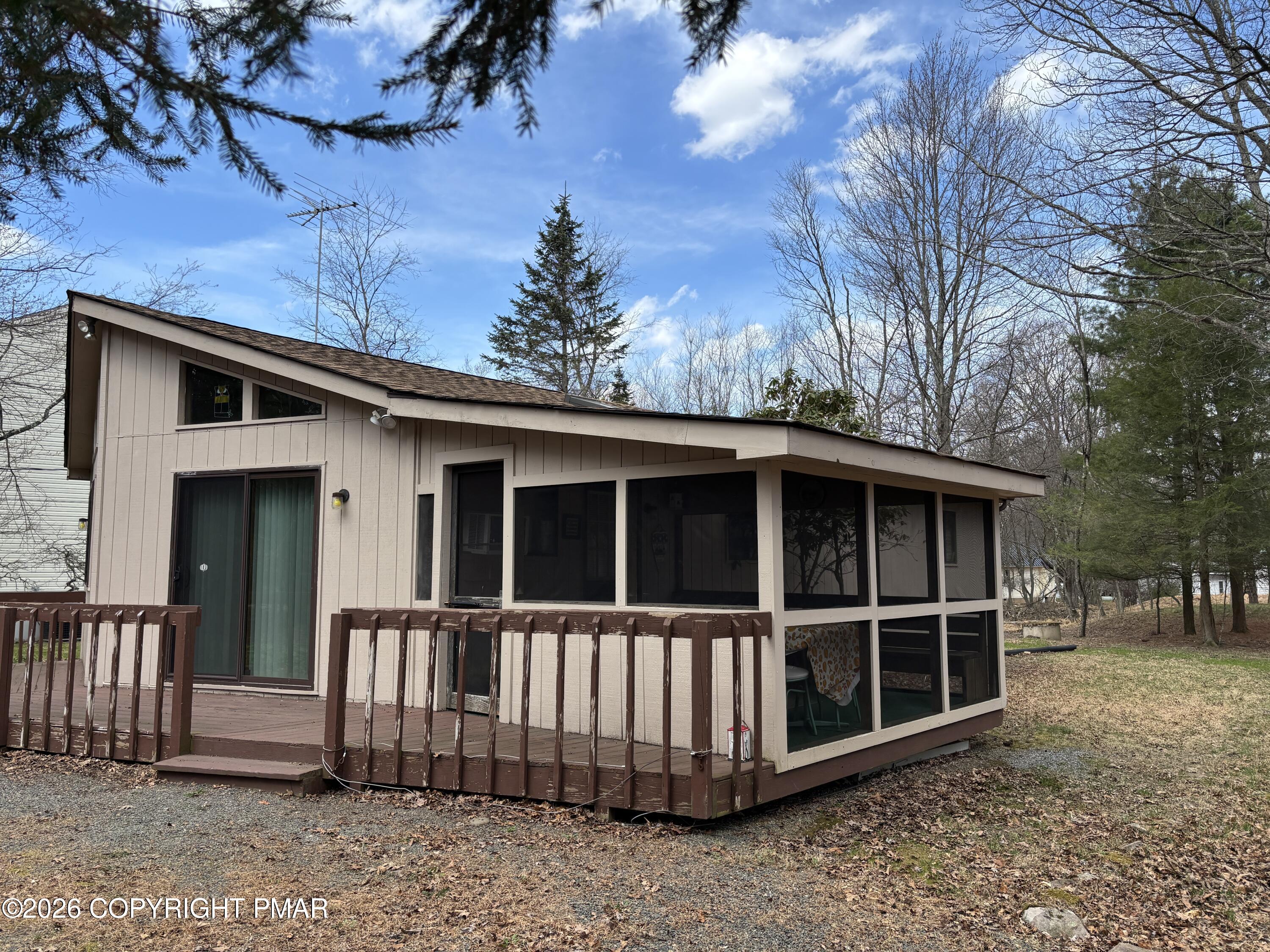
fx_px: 954
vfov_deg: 53.1
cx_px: 635
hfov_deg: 67.3
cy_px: 476
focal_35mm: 26
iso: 50
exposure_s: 1/1543
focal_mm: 5.96
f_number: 1.6
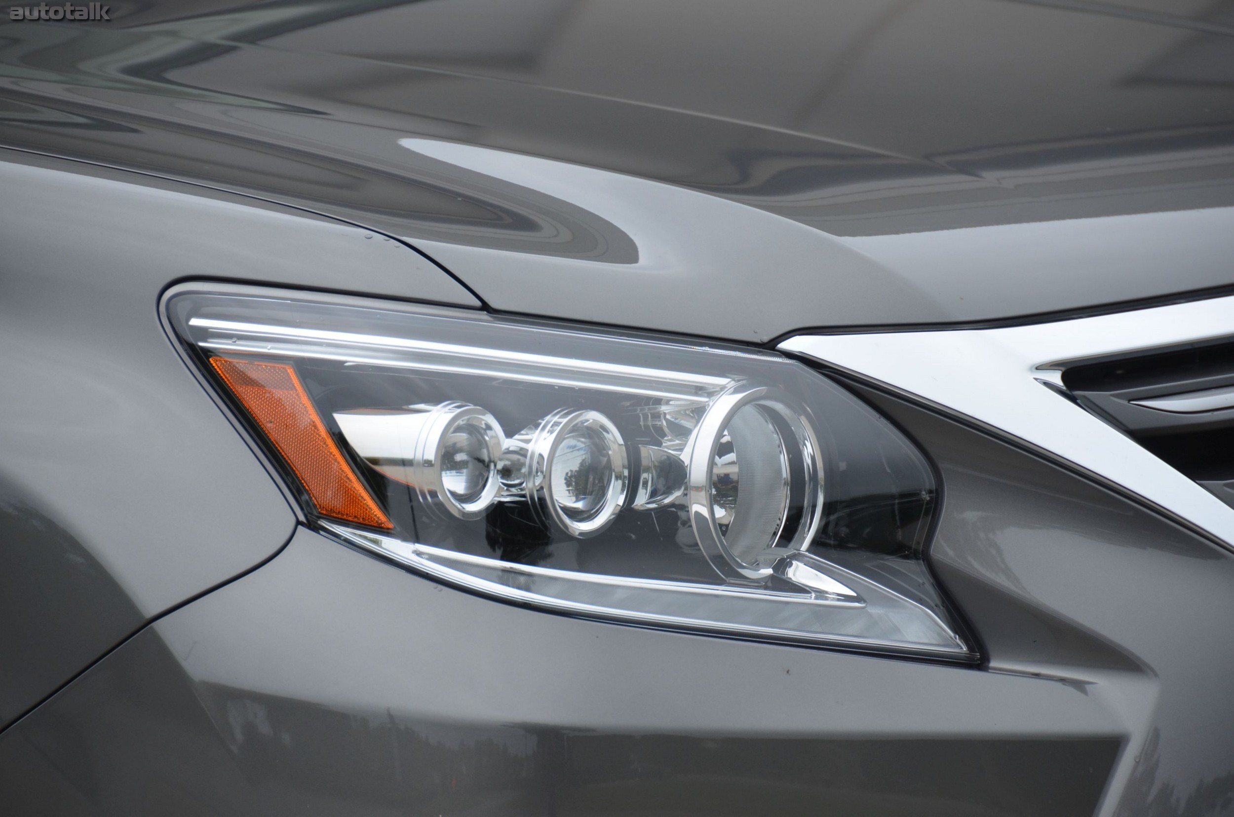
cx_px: 617
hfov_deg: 6.9
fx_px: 10262
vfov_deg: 4.6
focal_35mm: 300
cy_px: 408
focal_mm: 200
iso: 400
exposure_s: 1/1250
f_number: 5.6
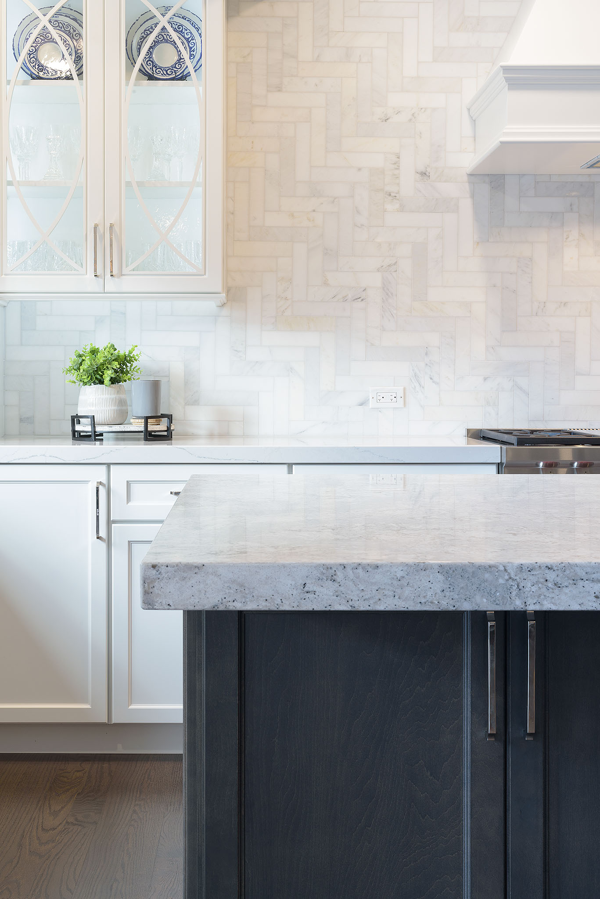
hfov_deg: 27.0
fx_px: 1249
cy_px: 450
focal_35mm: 50
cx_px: 300
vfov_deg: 39.6
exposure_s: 1.3
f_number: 16
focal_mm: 50
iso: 100
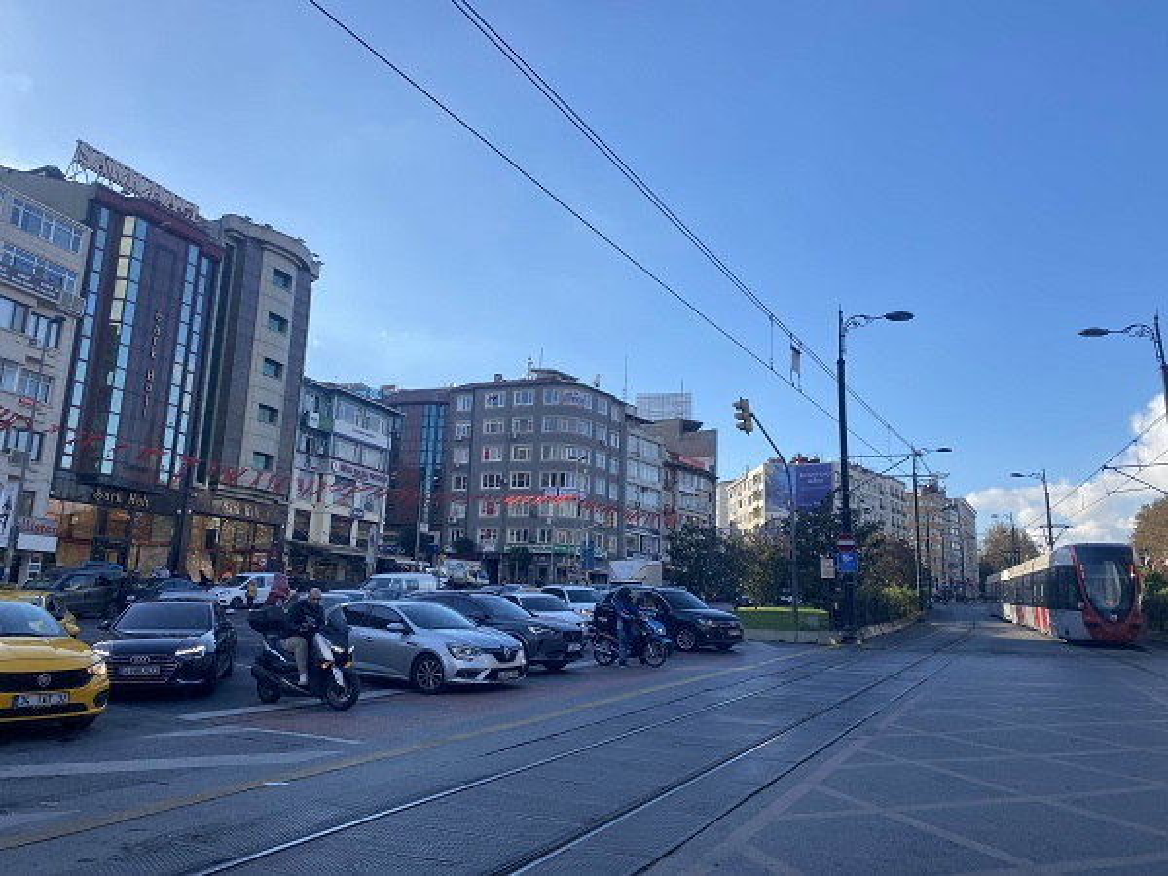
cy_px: 438
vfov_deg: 53.1
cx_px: 584
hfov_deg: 67.3
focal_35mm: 26
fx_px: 877
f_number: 1.8
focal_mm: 4.25
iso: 32
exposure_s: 1/2222
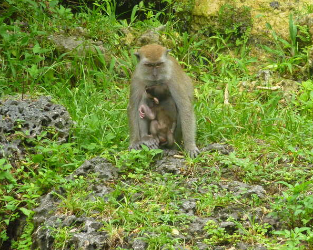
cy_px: 97
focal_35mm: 394
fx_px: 3650
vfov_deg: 3.9
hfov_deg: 4.9
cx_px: 152
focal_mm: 49.2
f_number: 4.9
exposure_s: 1/125
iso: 250
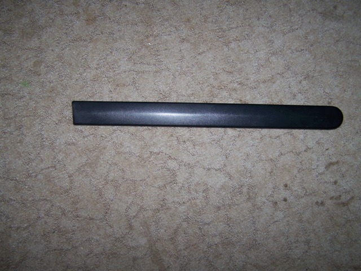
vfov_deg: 37.7
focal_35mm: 38
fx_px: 396
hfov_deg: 49.0
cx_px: 180
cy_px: 136
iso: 80
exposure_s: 1/60
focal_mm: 6.3
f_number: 2.8
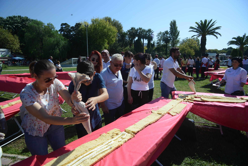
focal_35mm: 20
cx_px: 124
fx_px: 138
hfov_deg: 84.0
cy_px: 83
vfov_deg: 61.9
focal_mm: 20
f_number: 11
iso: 400
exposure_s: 1/500
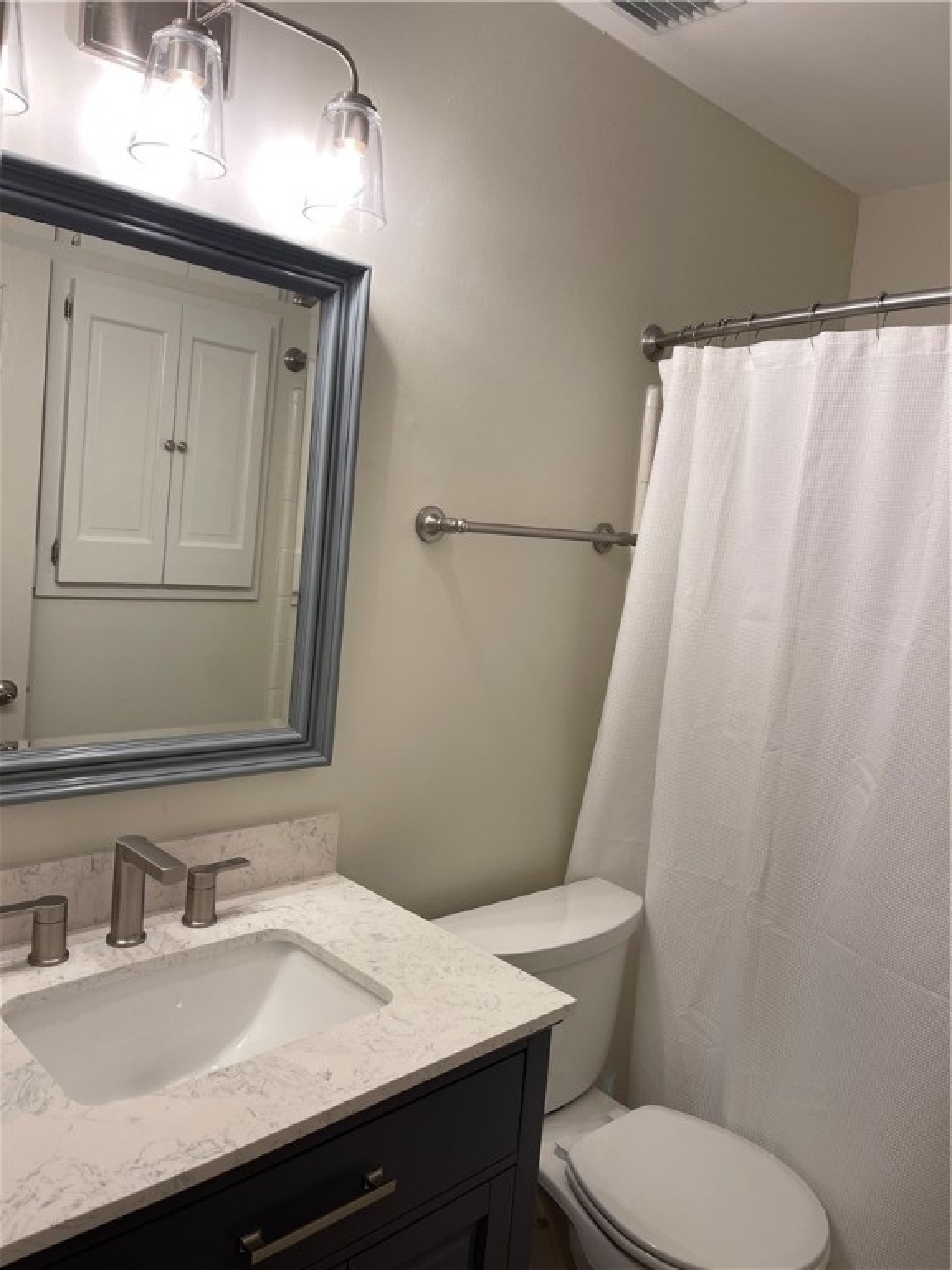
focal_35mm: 26
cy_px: 635
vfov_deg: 67.3
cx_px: 476
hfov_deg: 53.1
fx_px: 953
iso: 64
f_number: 1.6
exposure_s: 1/120
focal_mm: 5.1
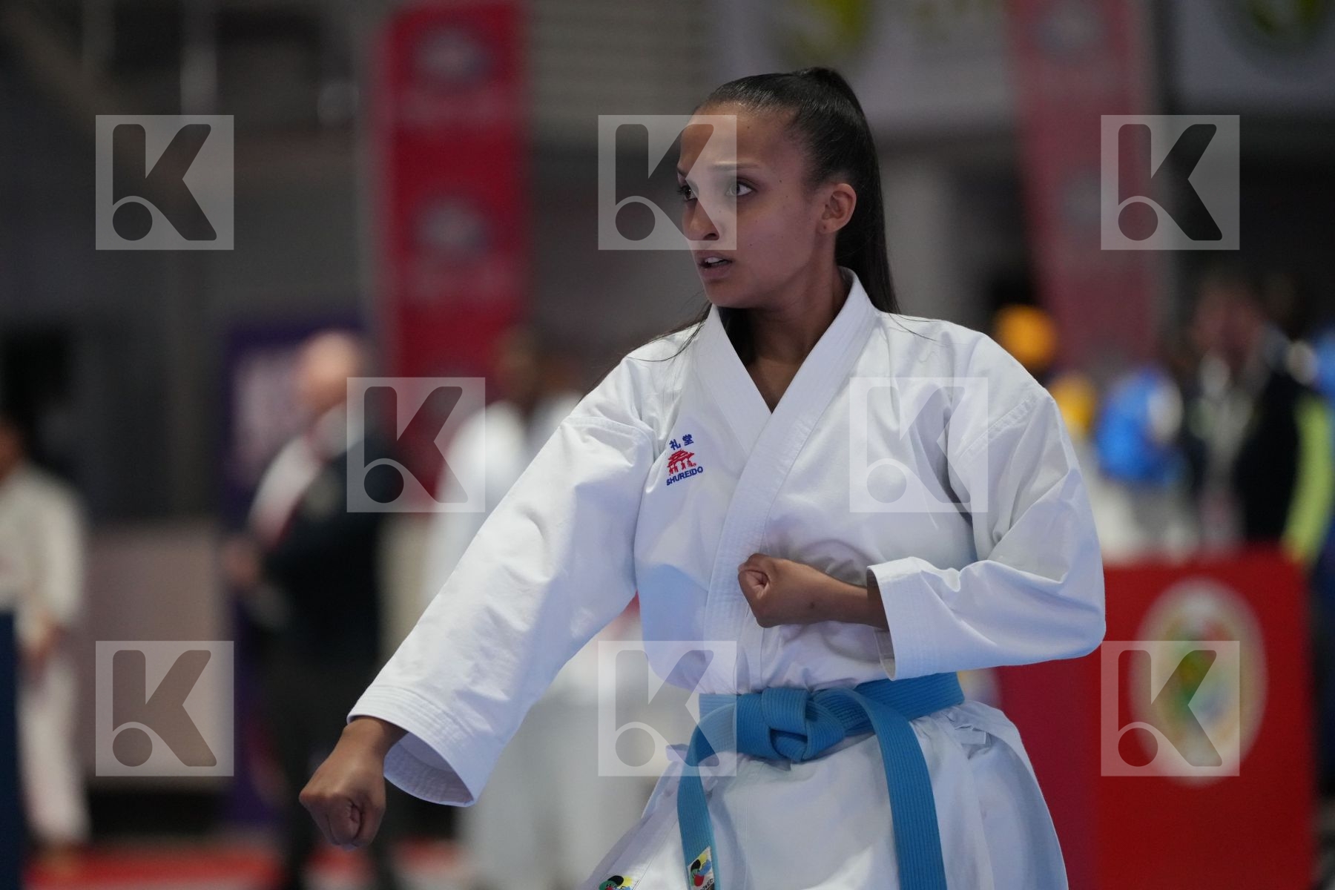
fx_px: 7416
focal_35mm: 200
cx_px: 668
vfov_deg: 6.9
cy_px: 445
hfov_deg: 10.3
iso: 6400
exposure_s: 1/500
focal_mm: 200
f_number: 2.8
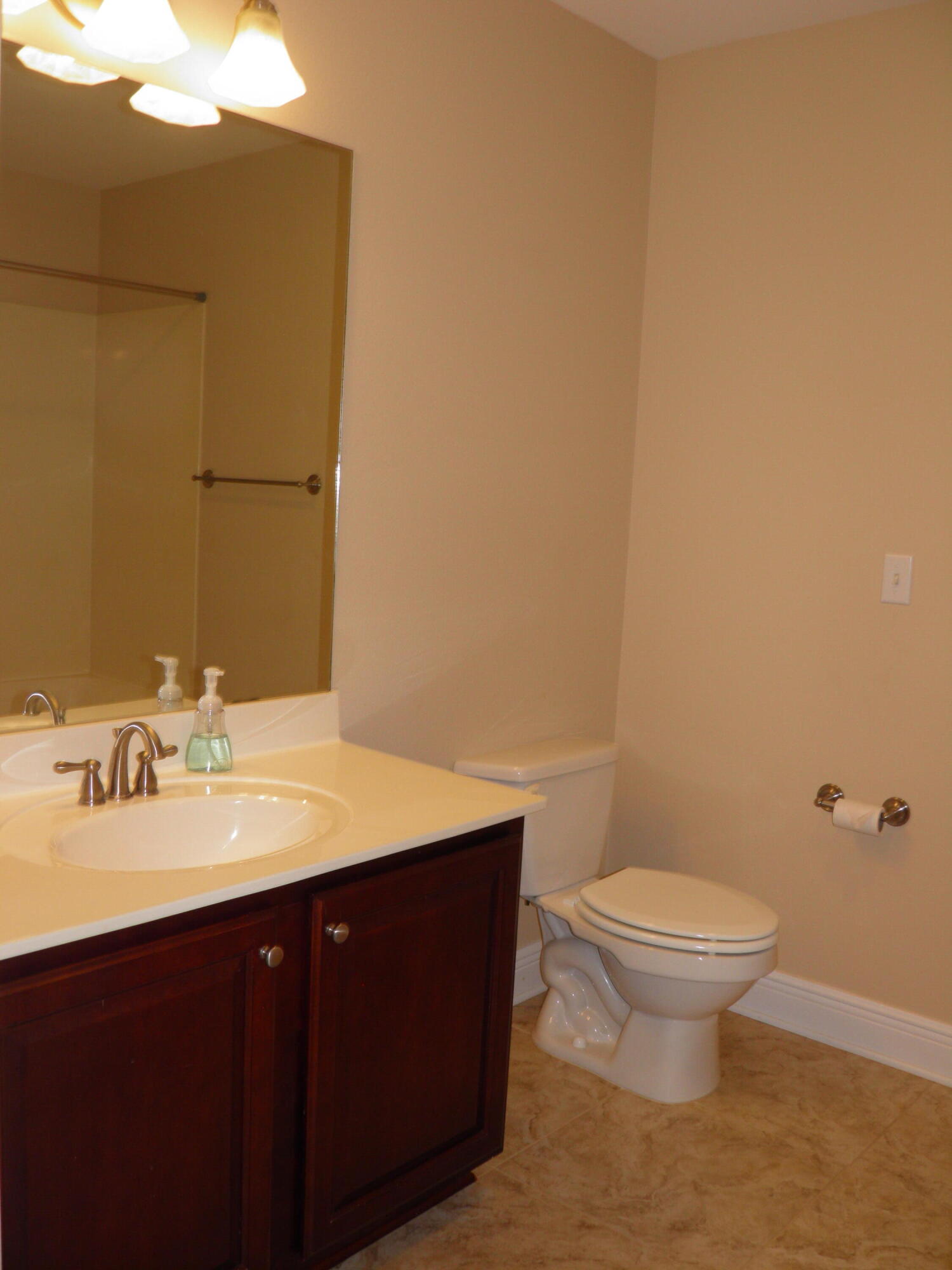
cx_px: 476
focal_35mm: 30
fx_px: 1100
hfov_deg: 46.8
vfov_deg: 60.0
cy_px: 635
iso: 50
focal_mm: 5.5
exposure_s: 1/40
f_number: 3
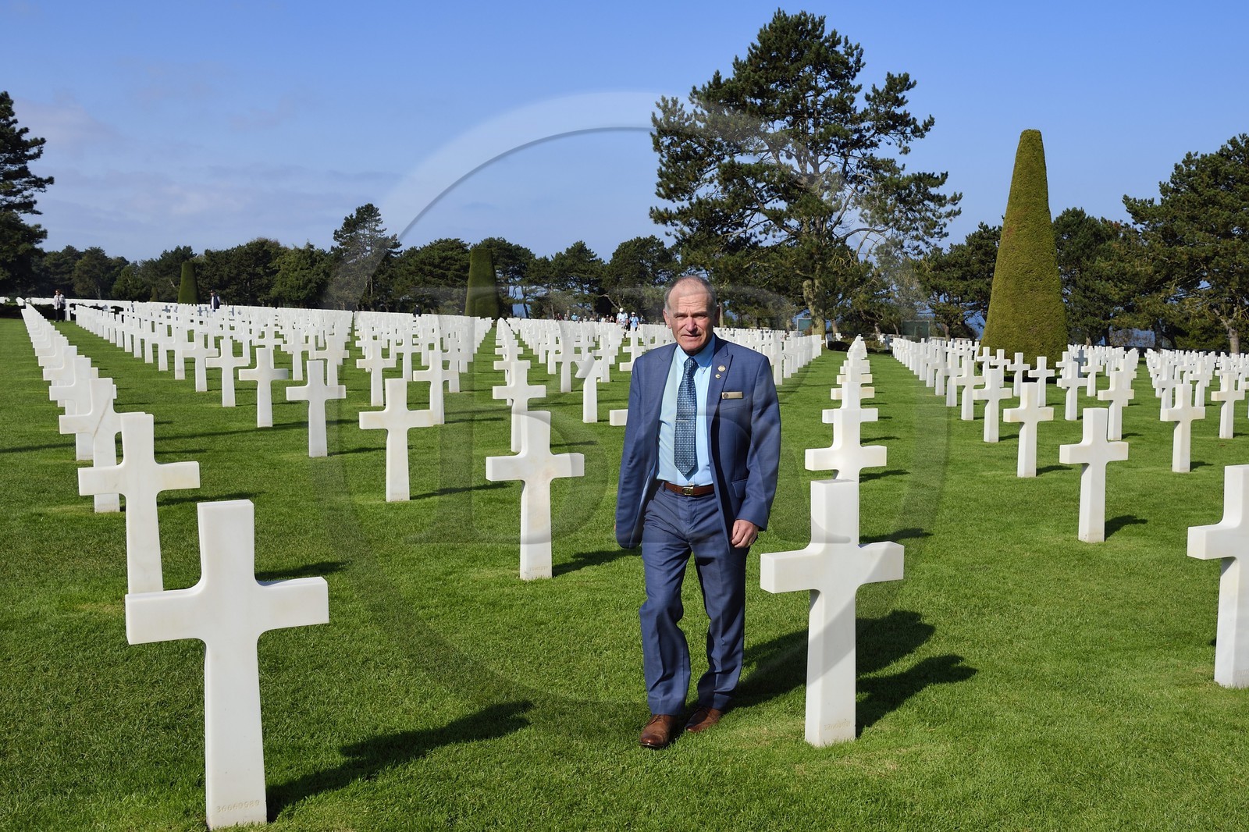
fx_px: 1110
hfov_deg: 58.7
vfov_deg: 41.1
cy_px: 416
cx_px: 624
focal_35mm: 32
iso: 200
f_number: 13
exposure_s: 1/250
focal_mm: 32
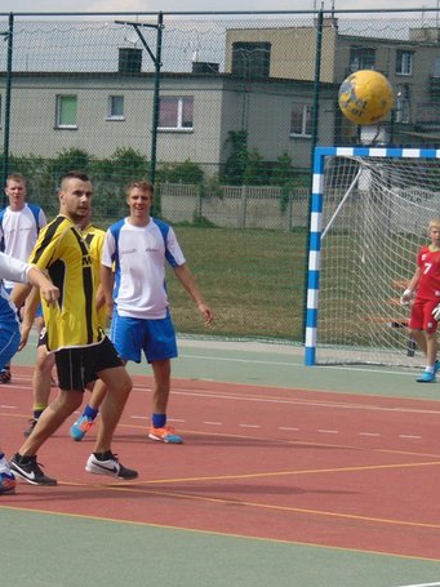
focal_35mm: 190
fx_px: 3222
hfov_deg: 7.8
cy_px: 304
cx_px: 77
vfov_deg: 10.4
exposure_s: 1/1000
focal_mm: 23.9
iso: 80
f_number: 4
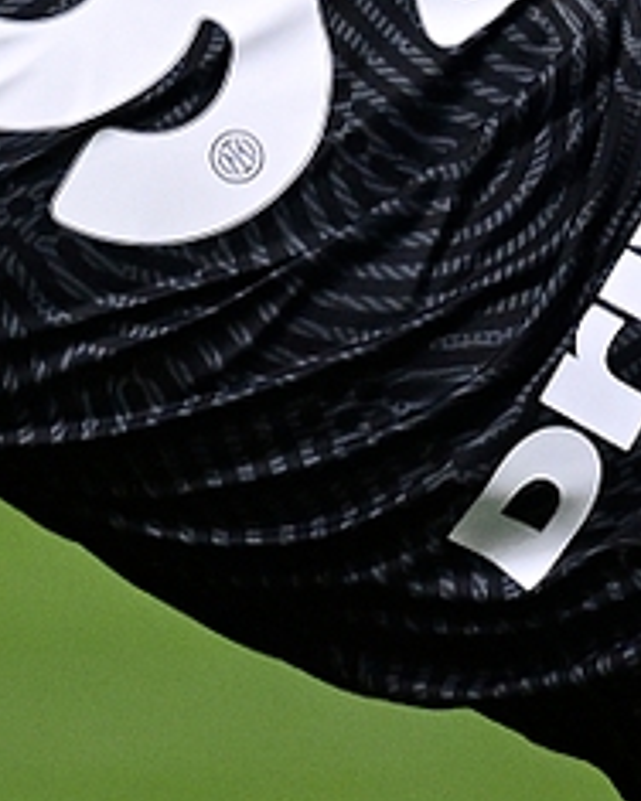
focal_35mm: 2120
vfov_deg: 0.9
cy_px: -145
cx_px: -215
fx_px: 50273
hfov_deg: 0.7
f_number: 4
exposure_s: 1/1600
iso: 3200
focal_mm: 560
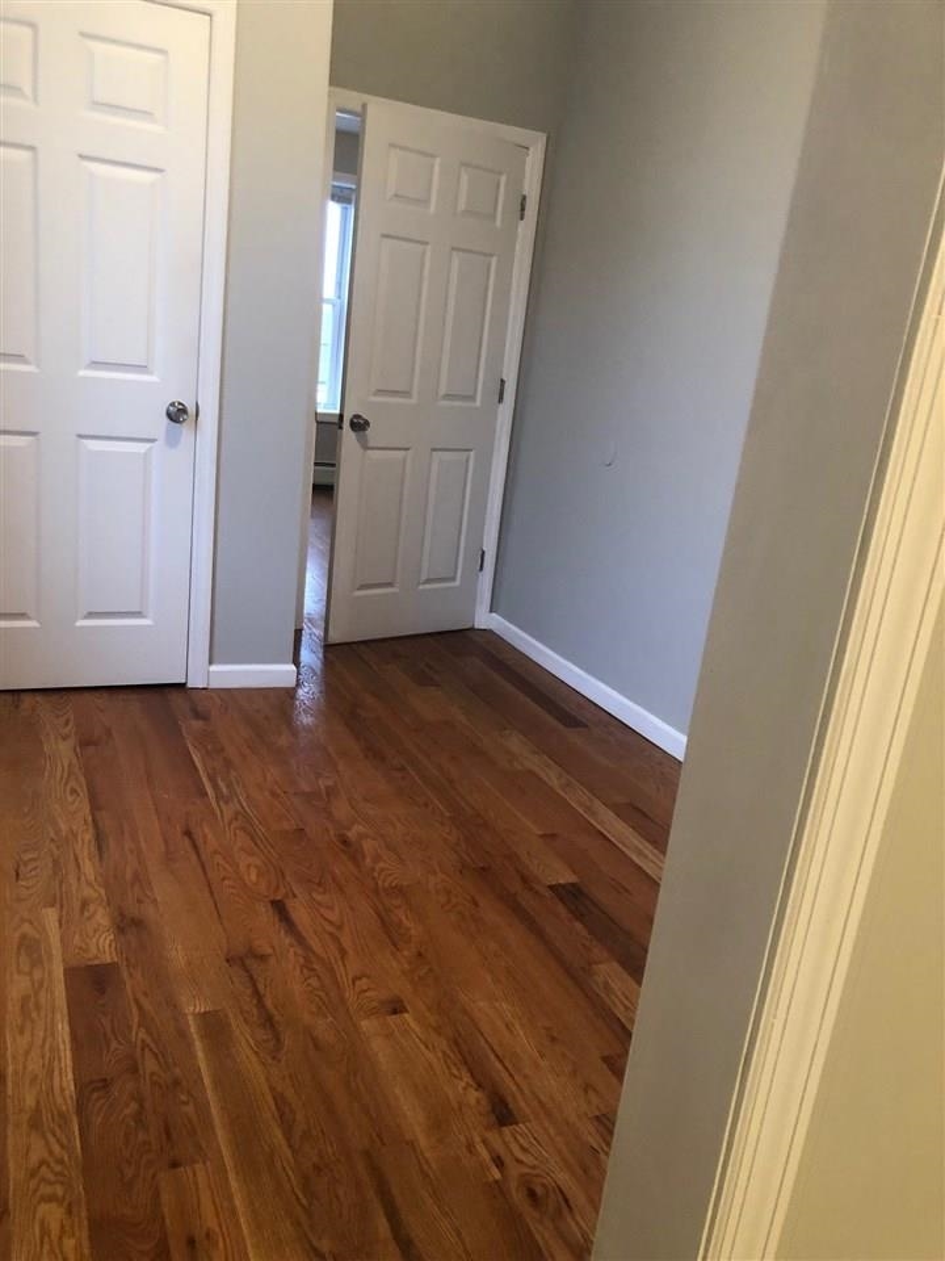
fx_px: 1019
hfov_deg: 49.7
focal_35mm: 28
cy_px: 630
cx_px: 472
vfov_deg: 63.4
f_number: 1.8
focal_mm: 3.99
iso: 50
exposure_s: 1/15
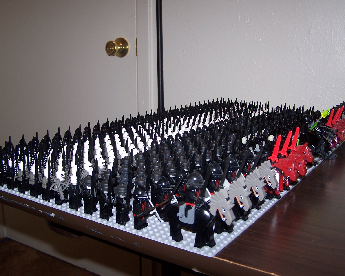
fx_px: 408
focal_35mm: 40
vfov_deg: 37.3
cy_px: 137
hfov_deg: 45.8
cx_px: 178
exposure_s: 1/60
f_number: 2.8
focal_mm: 6.3
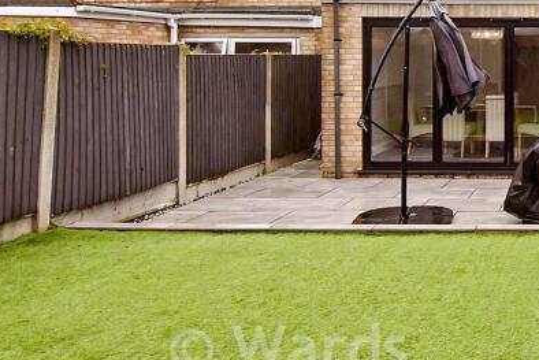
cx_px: 625
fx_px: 584
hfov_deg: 38.6
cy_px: 28
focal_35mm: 39
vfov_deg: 32.3
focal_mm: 10
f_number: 9
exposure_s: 1/320
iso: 1250
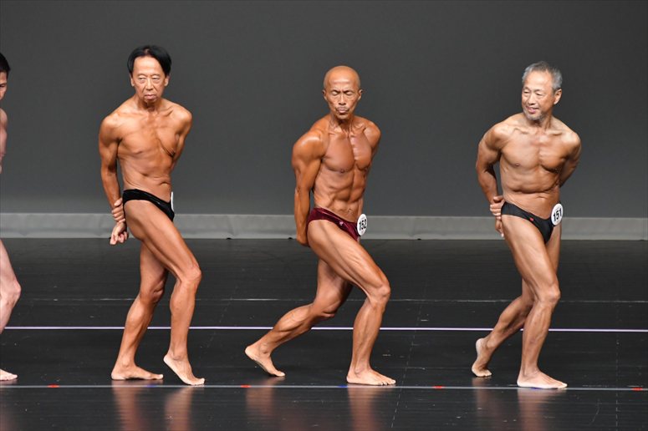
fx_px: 6747
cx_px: 324
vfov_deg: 3.7
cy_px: 216
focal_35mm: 375
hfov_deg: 5.5
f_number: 5.6
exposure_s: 1/400
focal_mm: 250
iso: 4000
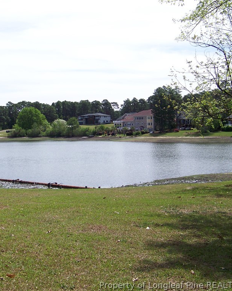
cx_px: 90
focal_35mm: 47
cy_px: 146
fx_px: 404
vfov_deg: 39.6
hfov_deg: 31.9
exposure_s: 1/1000
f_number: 2.8
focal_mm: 5.85
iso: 64
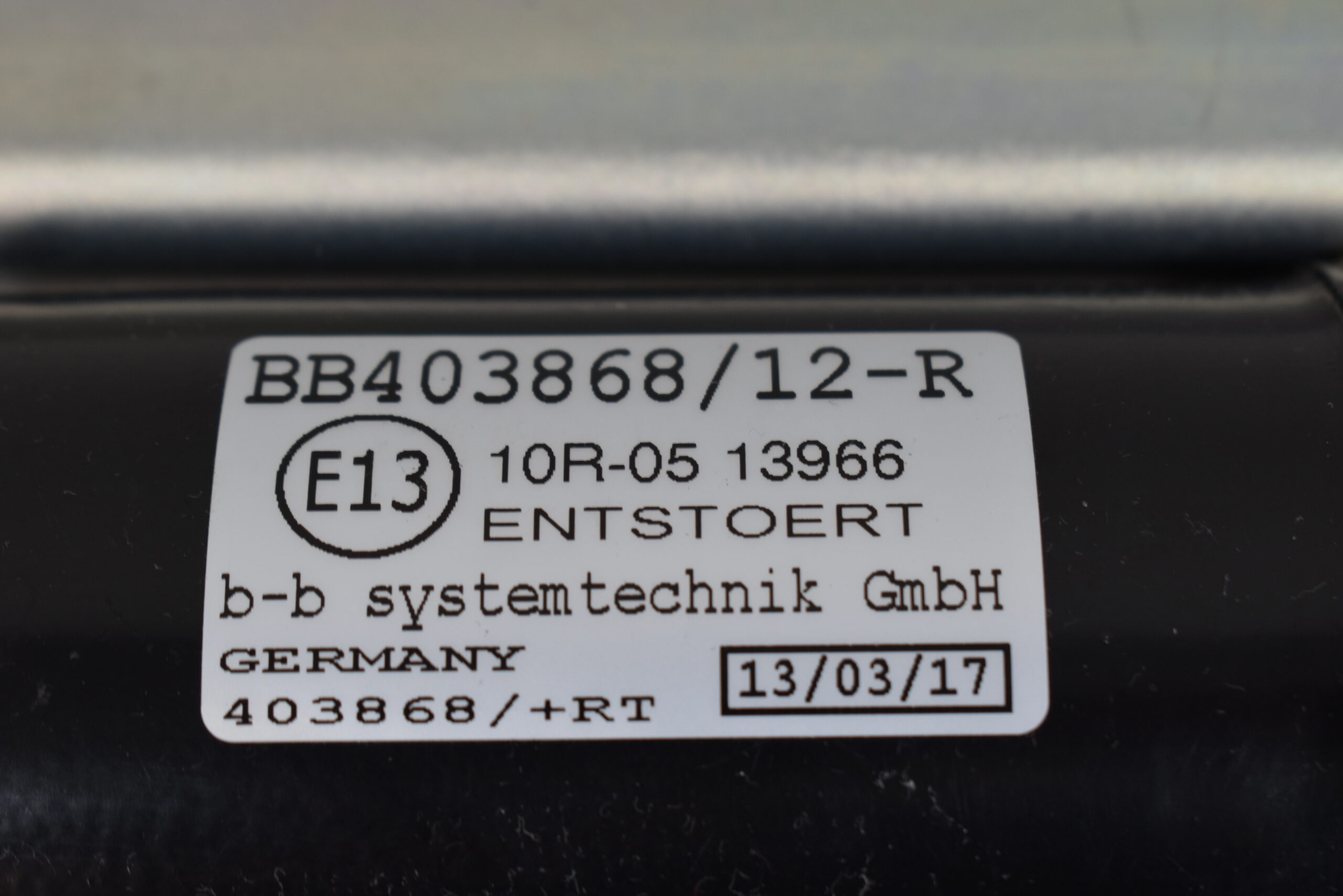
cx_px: 672
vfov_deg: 16.6
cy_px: 448
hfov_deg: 24.6
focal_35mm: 82
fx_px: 3078
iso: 400
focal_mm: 55
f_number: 7.1
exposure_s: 1/60
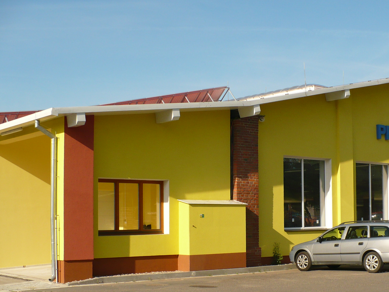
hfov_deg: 32.7
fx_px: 652
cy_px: 188
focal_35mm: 58
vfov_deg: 25.1
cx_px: 280
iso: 100
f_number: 8
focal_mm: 6.1
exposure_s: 1/200
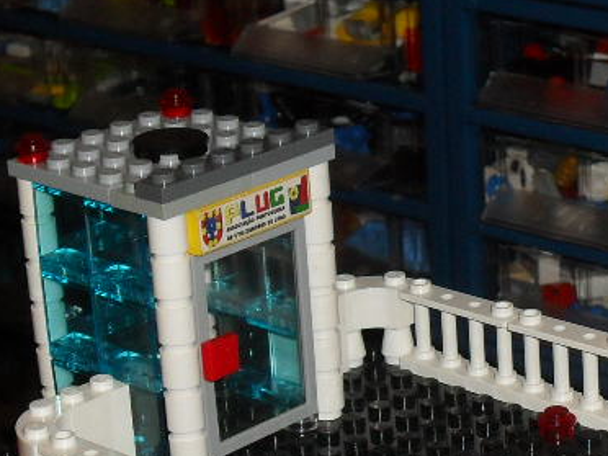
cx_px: 566
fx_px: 2371
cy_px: 335
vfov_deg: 11.0
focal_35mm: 135
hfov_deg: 14.4
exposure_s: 1/45
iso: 200
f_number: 3.9
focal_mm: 8.7
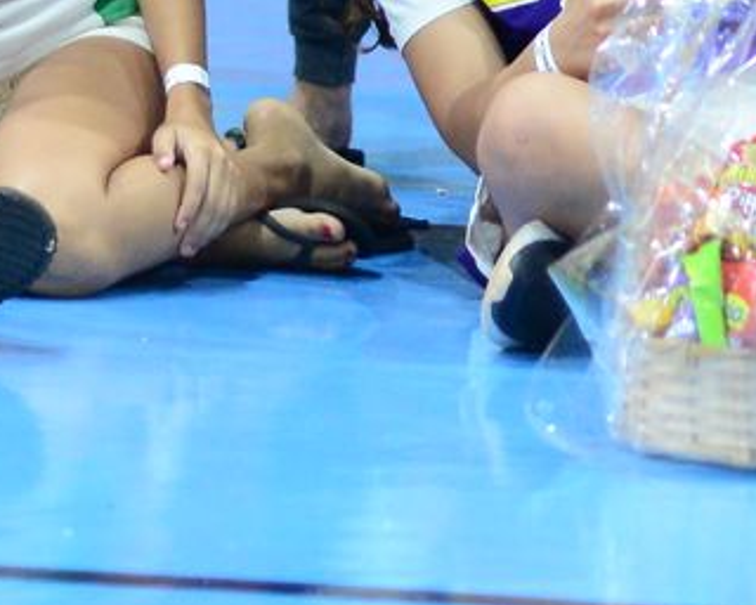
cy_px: -718
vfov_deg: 5.3
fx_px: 6310
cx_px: 626
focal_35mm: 282
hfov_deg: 6.8
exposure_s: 1/160
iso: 2500
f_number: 2.2
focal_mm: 50
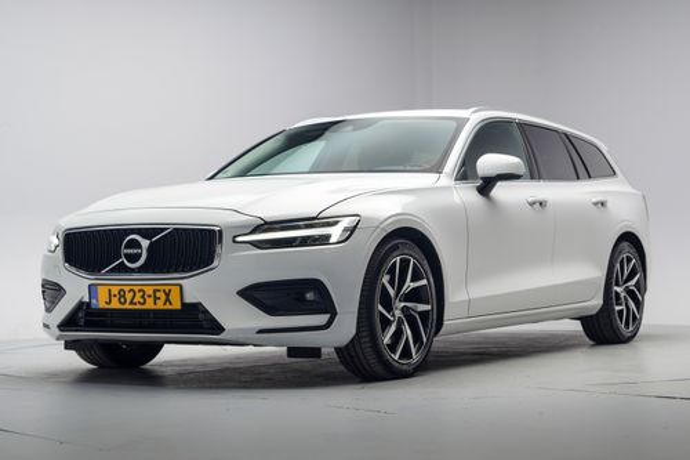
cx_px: 345
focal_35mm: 50
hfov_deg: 39.6
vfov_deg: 27.0
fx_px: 958
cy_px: 230
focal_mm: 50
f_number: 4
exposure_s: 1/13
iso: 100
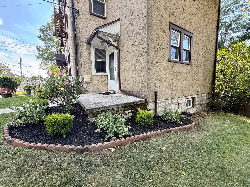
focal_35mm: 14
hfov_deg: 102.1
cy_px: 94
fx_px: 101
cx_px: 125
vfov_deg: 85.7
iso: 50
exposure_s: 1/153
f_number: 2.2
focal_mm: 2.22
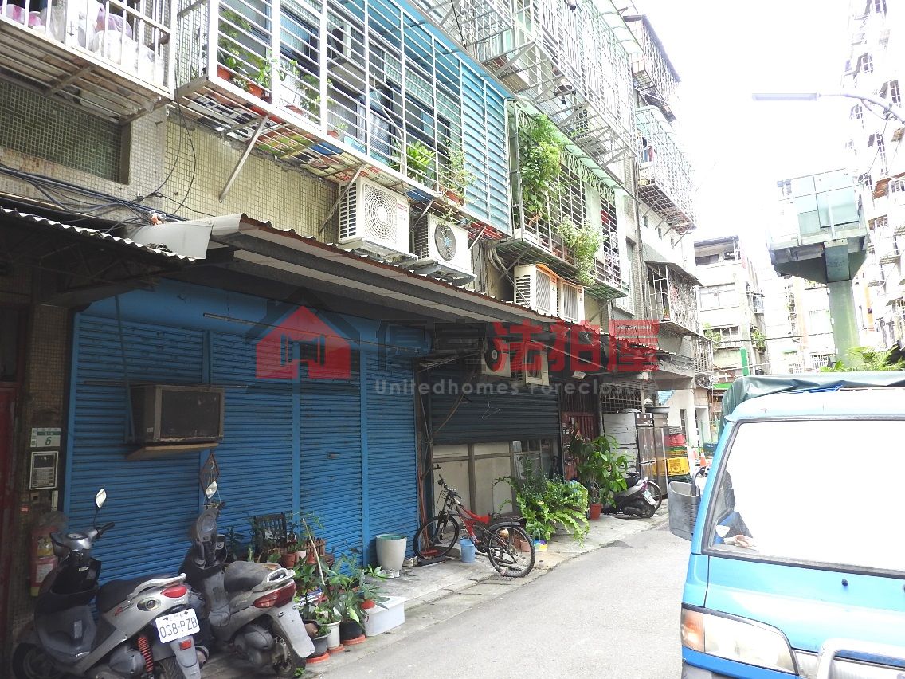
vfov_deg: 56.8
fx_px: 627
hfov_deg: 71.6
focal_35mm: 24
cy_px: 340
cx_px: 452
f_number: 3.3
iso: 100
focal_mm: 4.3
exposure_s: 1/50
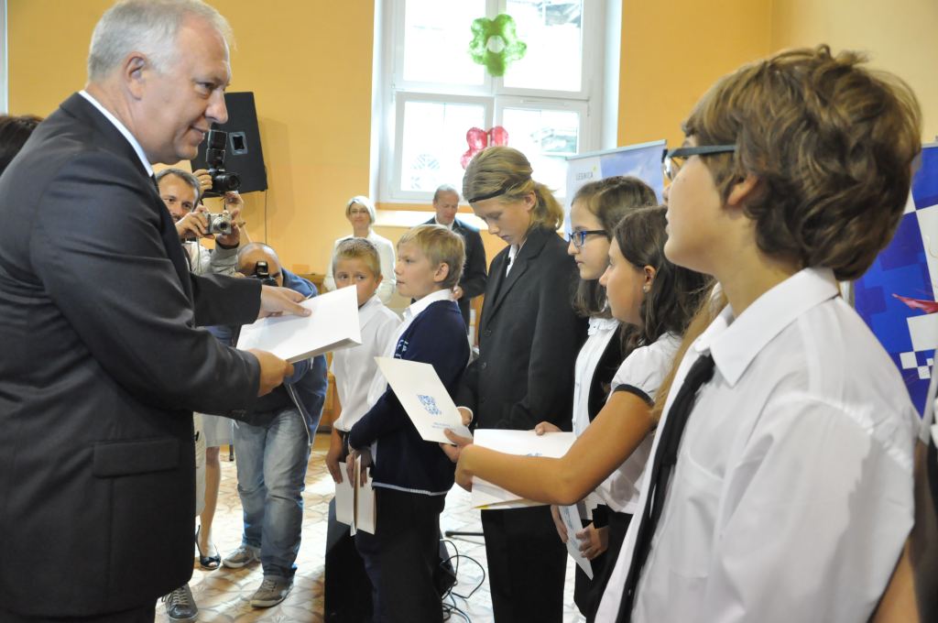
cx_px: 469
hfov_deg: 57.3
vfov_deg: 39.9
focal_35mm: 33
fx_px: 859
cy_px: 312
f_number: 3.8
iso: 2000
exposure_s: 1/200
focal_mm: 22
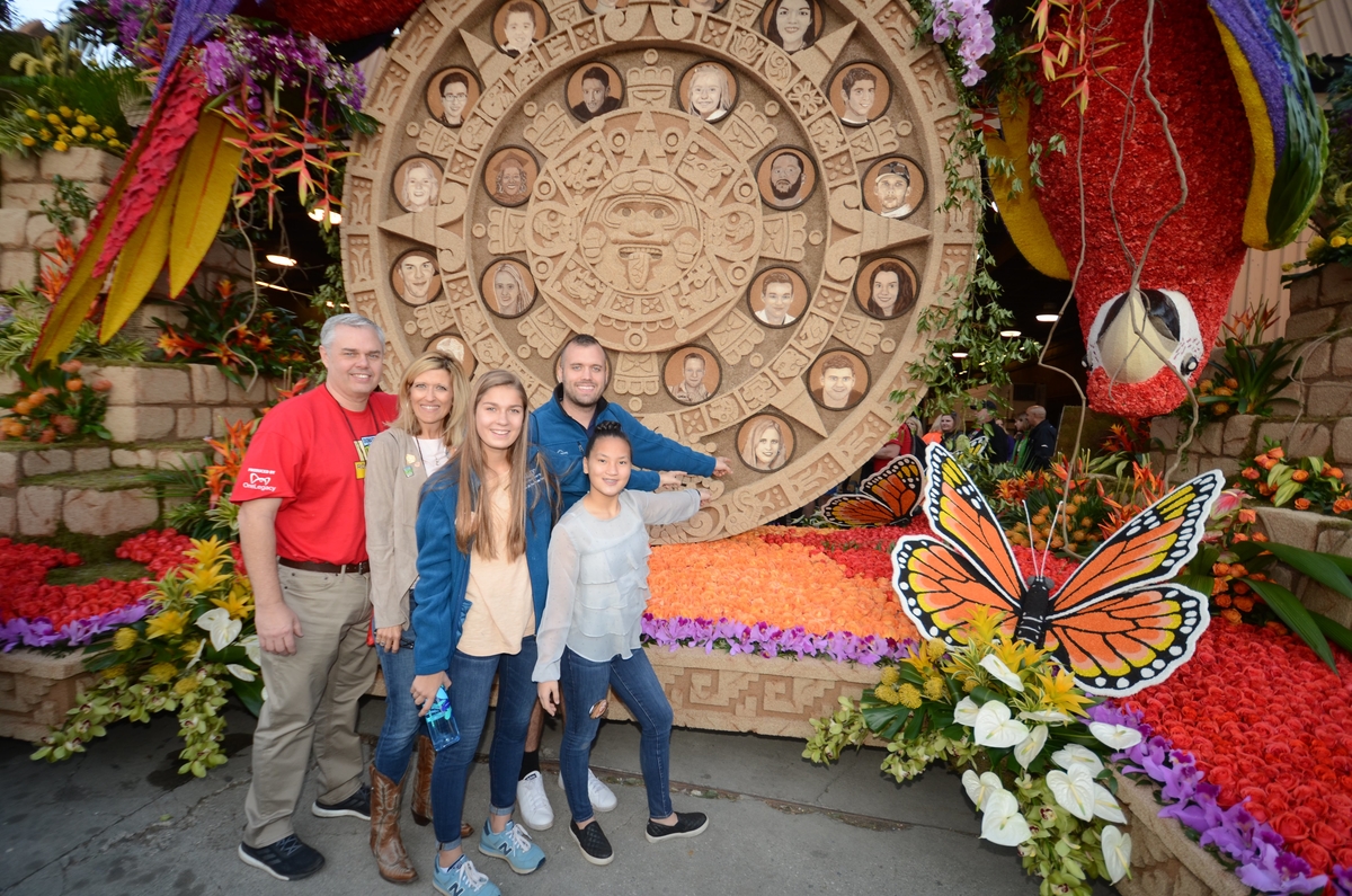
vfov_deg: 77.1
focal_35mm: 15
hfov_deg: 100.5
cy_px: 448
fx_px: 562
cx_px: 676
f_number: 3.5
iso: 200
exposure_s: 1/160
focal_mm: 10
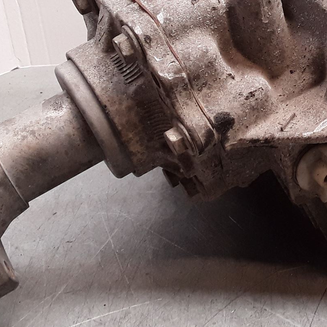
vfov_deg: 27.0
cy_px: 91
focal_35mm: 63
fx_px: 673
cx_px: 295
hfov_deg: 26.4
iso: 64
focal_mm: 2.91
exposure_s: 1/50
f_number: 1.9
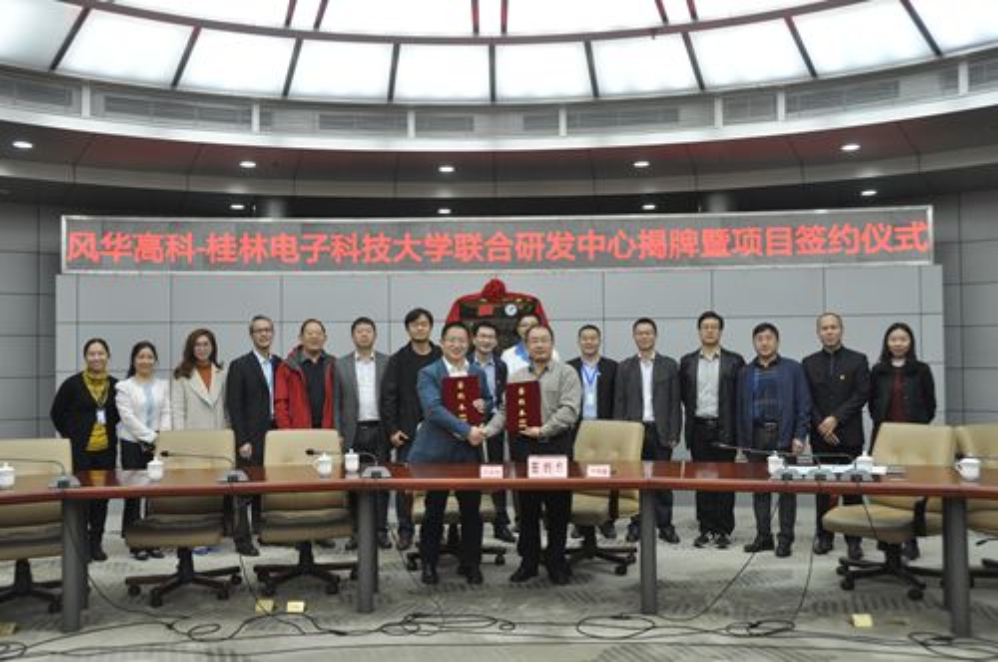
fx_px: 831
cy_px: 331
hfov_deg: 62.0
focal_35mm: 30
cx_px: 499
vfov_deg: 43.5
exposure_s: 1/60
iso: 500
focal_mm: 20
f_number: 5
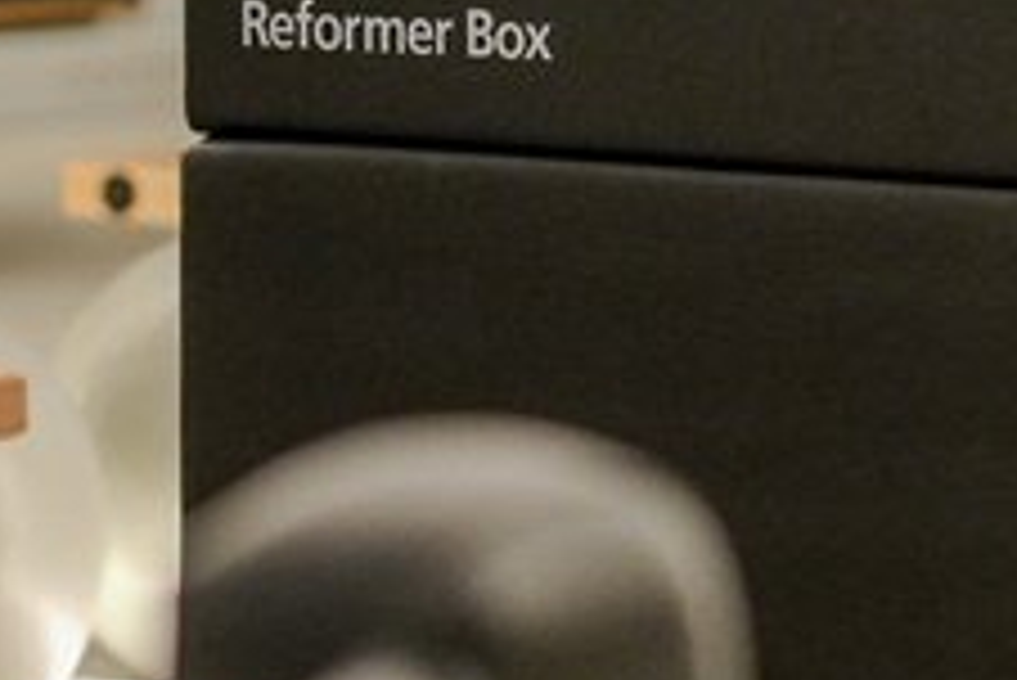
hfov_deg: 7.7
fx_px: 7491
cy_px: 90
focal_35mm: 265
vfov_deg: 5.2
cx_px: 1305
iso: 800
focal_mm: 50
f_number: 1.8
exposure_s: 1/320
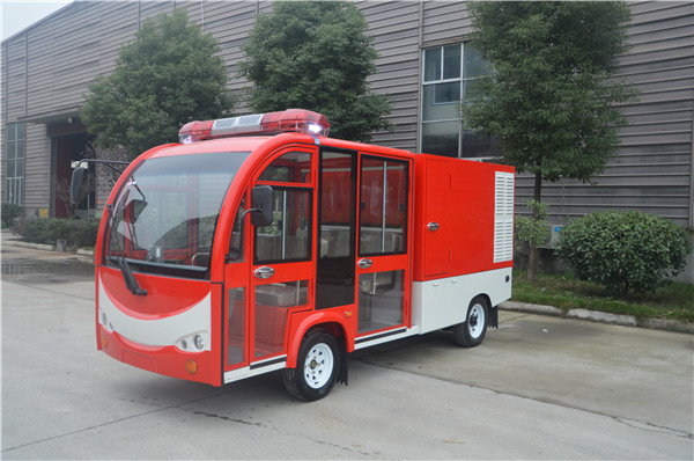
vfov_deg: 41.6
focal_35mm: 32
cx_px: 347
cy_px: 230
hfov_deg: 59.6
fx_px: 606
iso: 400
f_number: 3.8
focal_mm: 21
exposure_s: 1/50
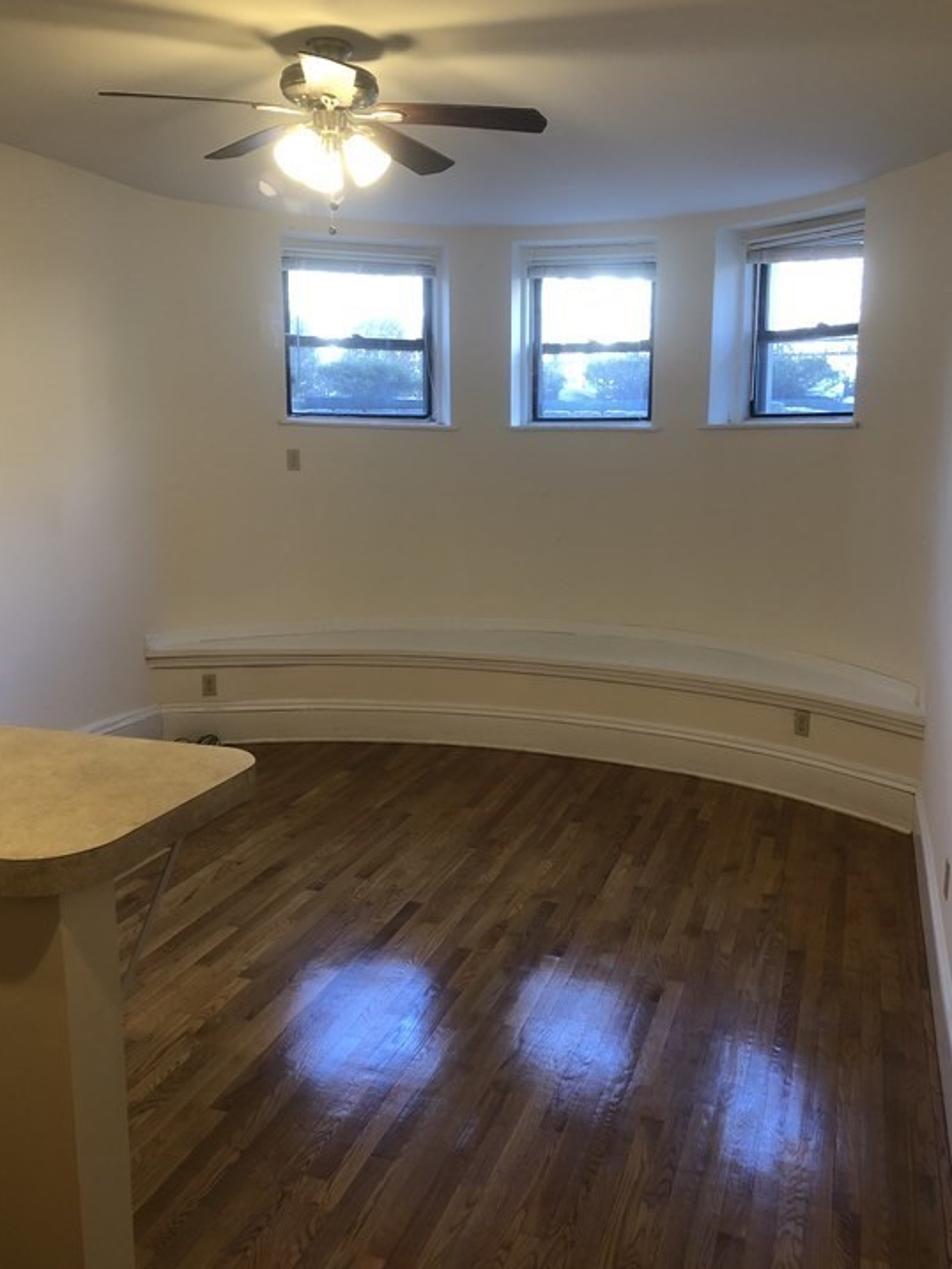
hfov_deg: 46.8
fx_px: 1100
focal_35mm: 30
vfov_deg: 60.0
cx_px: 483
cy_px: 646
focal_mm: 3.99
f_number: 1.8
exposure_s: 1/24
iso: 40
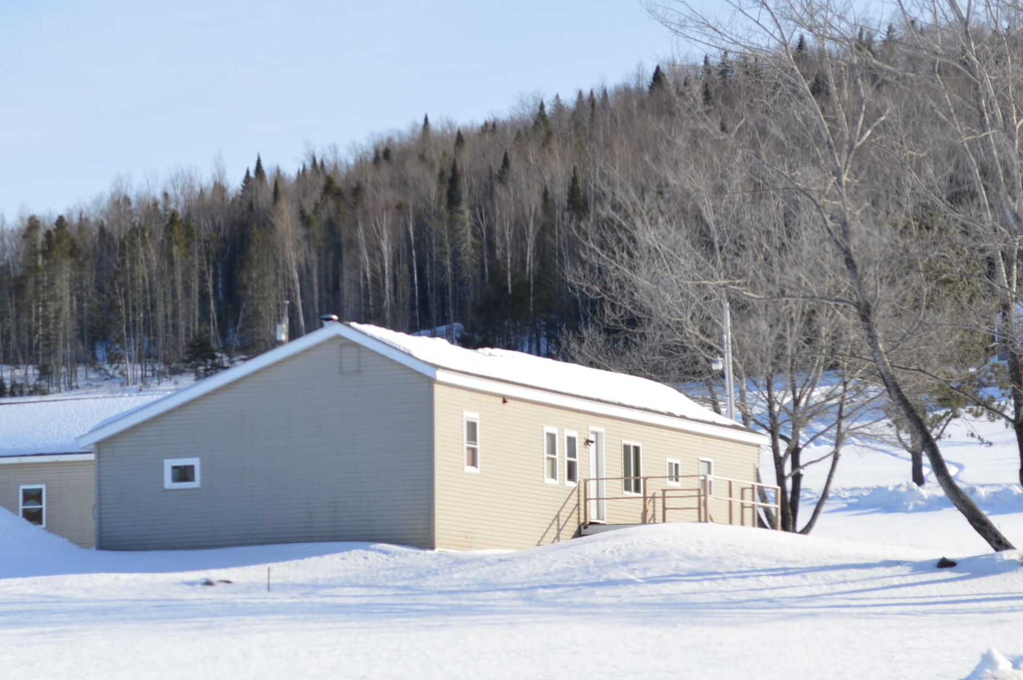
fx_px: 3713
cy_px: 369
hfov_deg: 15.7
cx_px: 349
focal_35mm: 131
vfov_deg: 10.5
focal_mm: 55
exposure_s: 1/200
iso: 100
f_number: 7.1
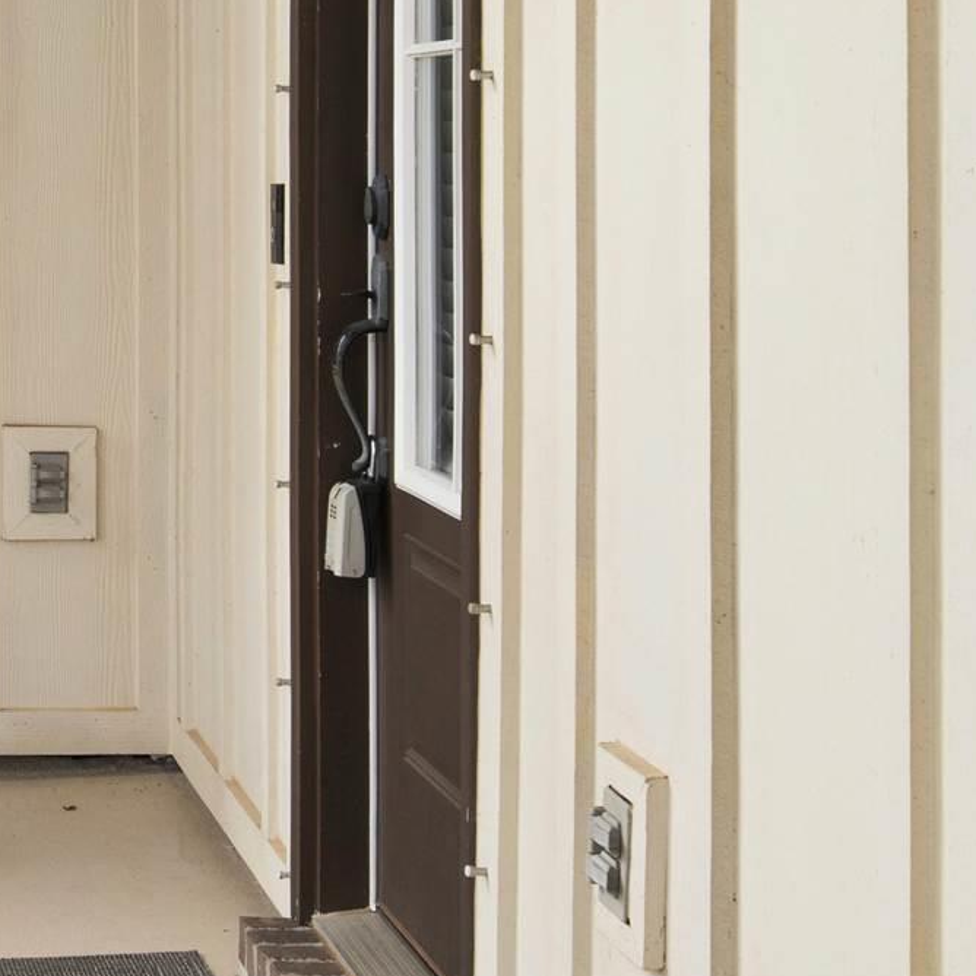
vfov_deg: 19.9
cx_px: -291
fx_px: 2743
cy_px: 133
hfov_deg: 18.7
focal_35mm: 86
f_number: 11
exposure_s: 1/50
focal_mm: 22
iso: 200
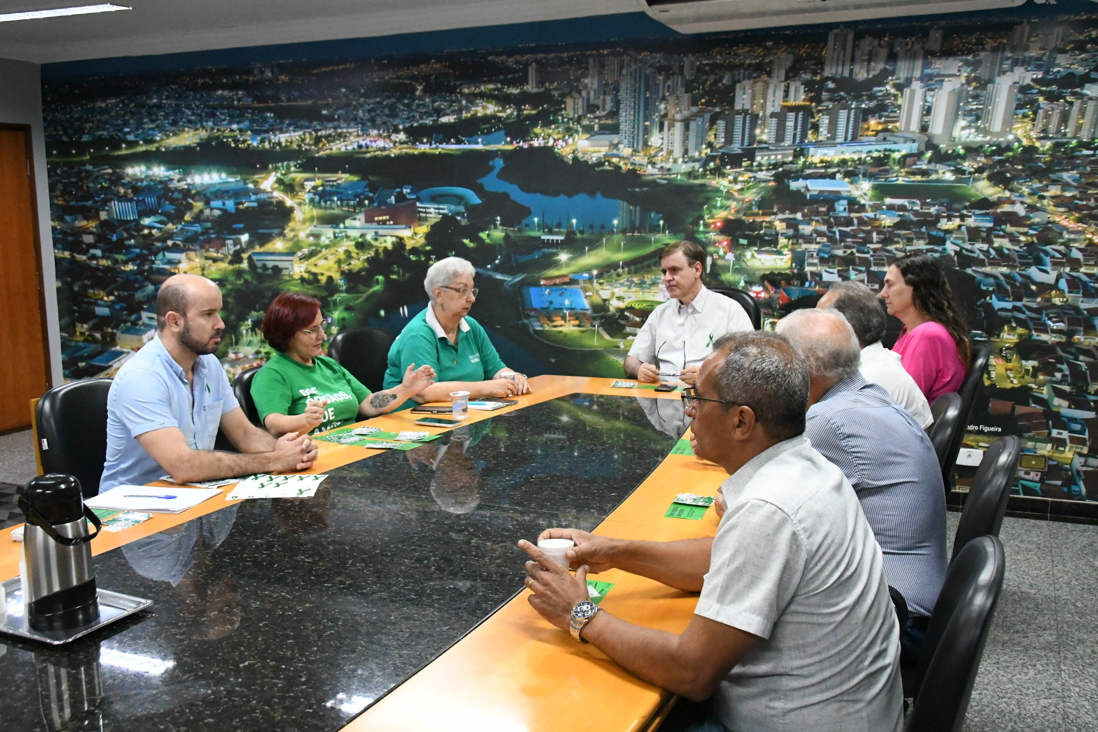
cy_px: 366
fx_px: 1006
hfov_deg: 57.2
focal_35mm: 33
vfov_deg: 40.0
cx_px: 549
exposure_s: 1/250
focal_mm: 22
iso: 10000
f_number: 6.3
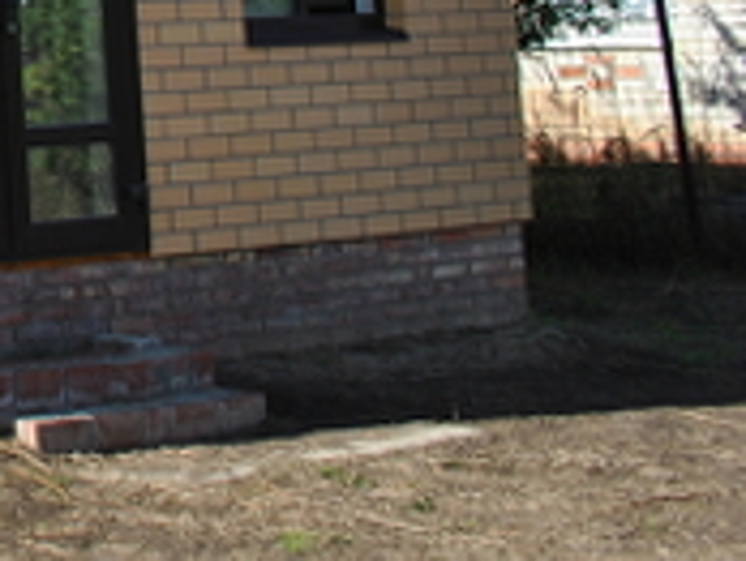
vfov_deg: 12.9
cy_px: -373
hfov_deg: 14.8
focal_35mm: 107
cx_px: -785
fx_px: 2309
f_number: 8
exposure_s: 1/250
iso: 100
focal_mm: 18
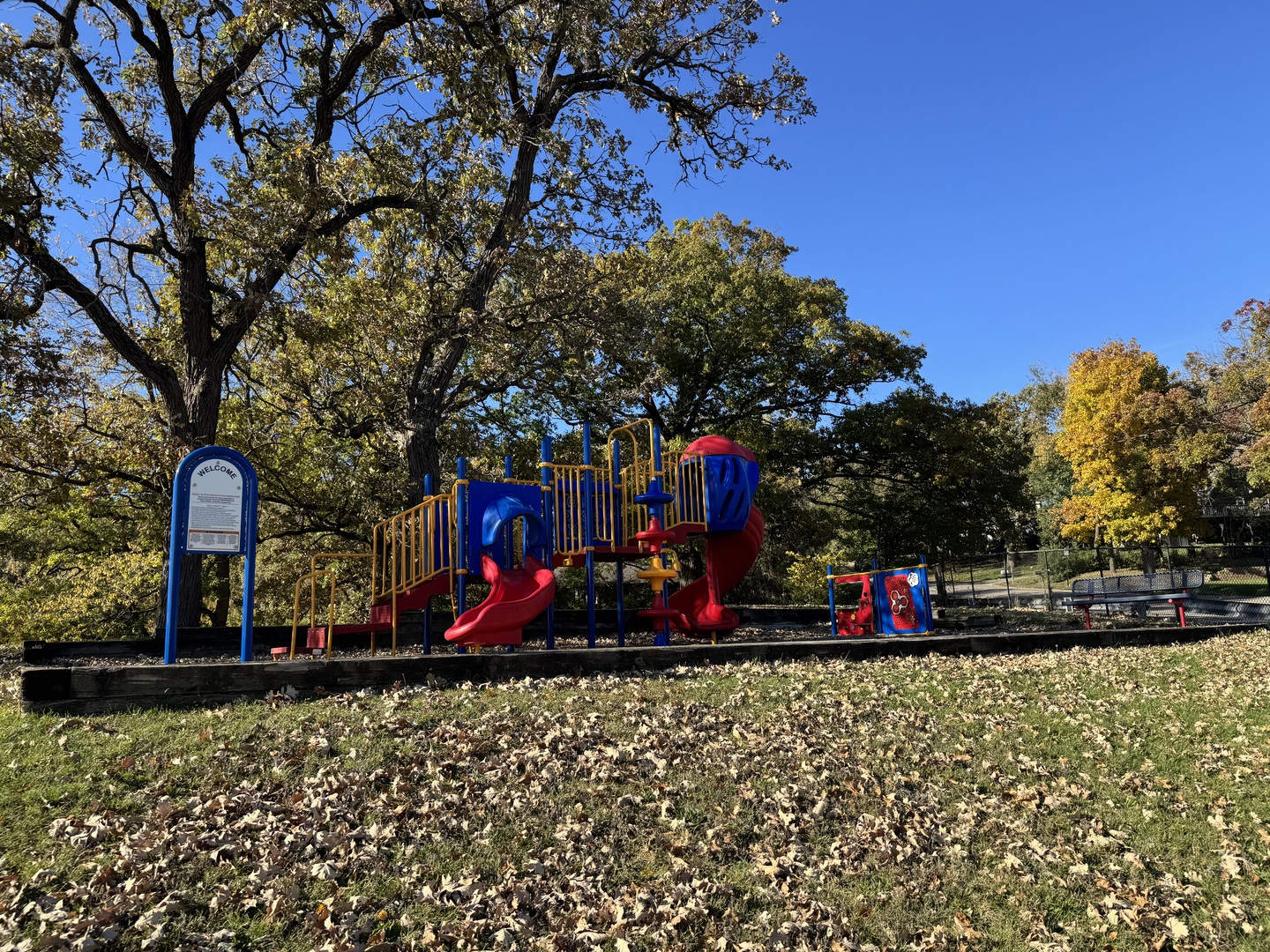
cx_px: 635
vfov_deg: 56.8
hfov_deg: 71.6
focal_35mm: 24
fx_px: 881
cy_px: 476
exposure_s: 1/1678
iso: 80
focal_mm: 6.76
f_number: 1.78
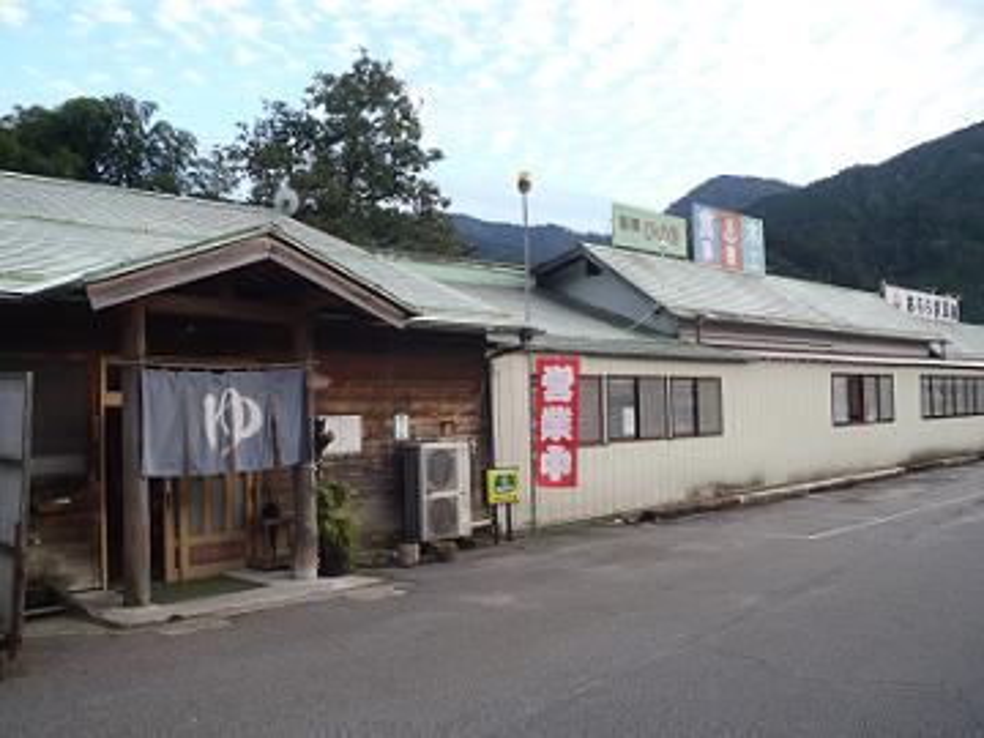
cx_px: 492
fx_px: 910
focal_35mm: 32
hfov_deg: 56.8
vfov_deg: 44.2
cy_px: 369
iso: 80
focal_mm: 5.72
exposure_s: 1/50
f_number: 4.2
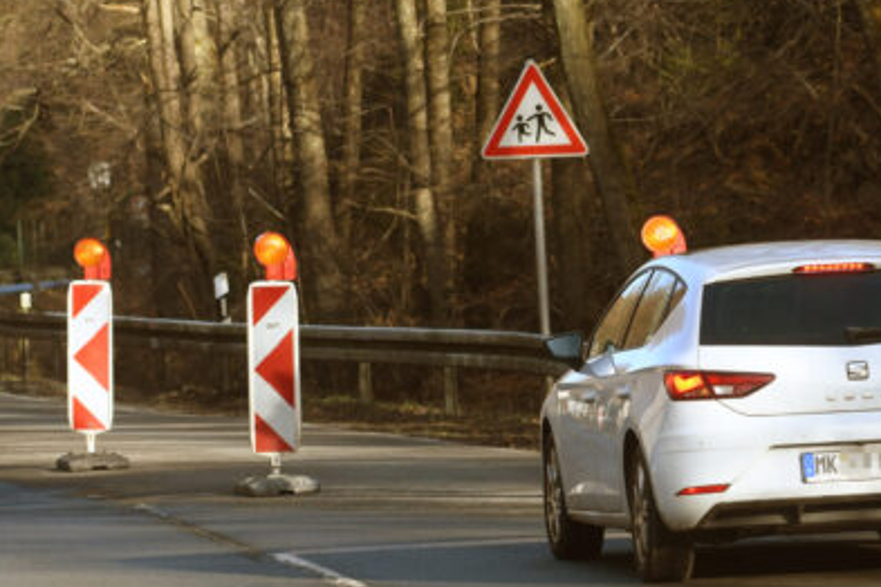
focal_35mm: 328
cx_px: 500
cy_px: 255
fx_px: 8026
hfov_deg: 6.3
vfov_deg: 4.2
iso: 400
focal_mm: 112
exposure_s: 1/640
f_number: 5
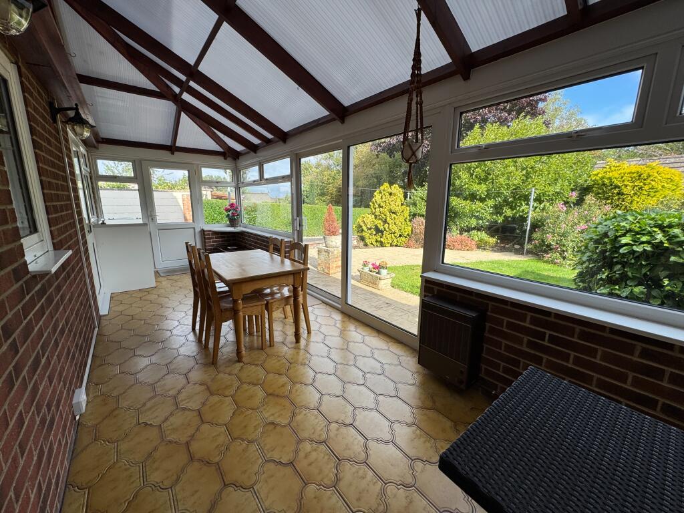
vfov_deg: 85.7
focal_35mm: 14
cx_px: 342
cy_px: 256
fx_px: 277
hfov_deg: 102.1
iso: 40
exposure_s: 1/443
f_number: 2.2
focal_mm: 2.22
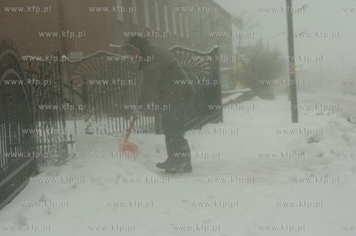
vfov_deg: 15.6
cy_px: 118
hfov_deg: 23.4
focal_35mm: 87
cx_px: 178
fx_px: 859
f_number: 6.7
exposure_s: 1/200
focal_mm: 58
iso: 400
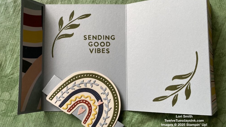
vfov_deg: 40.1
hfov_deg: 66.1
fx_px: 174
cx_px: 114
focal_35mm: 29
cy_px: 72
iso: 64
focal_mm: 4.25
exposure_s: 1/122
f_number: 1.8
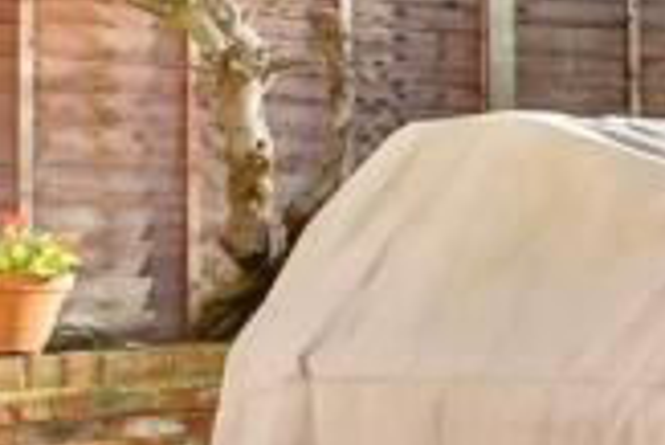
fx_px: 1738
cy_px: 182
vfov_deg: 14.6
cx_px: 1856
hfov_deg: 12.5
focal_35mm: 94
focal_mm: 10
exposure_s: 1/250
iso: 160
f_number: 8
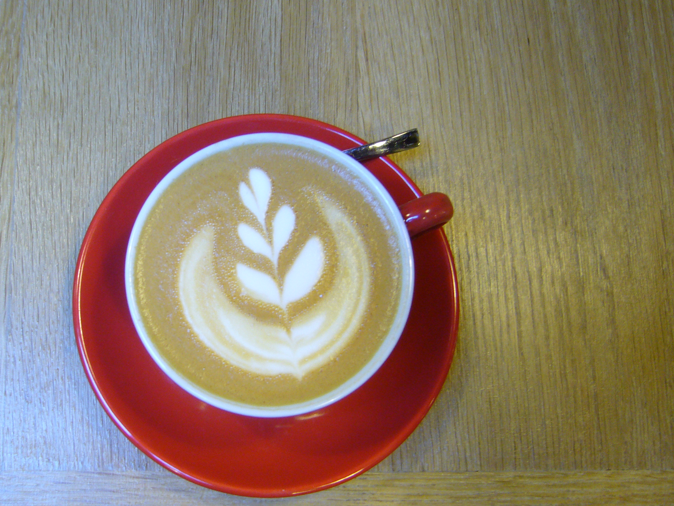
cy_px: 259
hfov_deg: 40.8
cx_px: 232
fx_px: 896
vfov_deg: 31.5
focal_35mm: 46
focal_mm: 5.8
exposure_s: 1/15
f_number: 2.8
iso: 125
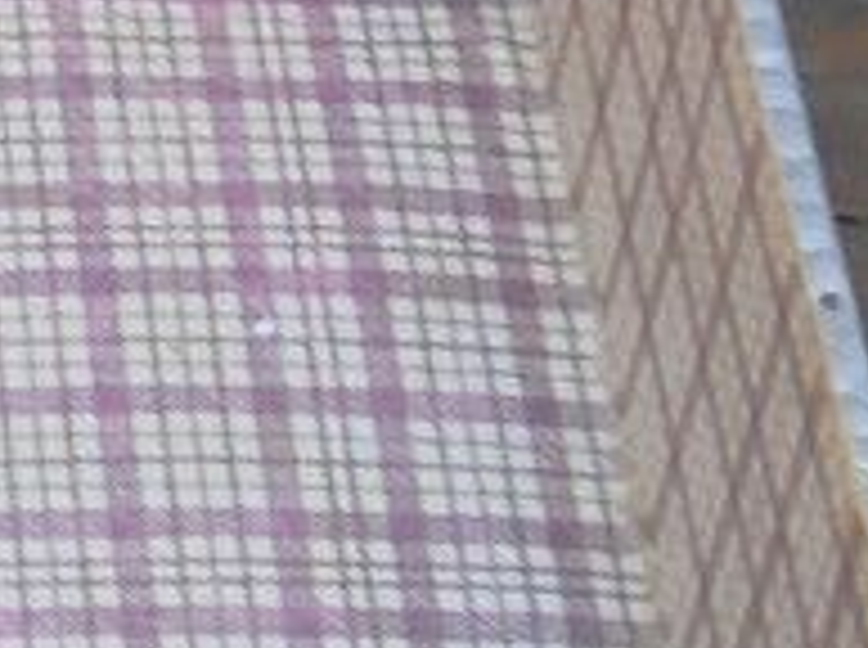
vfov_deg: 7.2
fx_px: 5031
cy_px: -392
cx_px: -506
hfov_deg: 9.5
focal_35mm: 201
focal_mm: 7.8
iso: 160
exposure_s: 1/30
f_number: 4.5
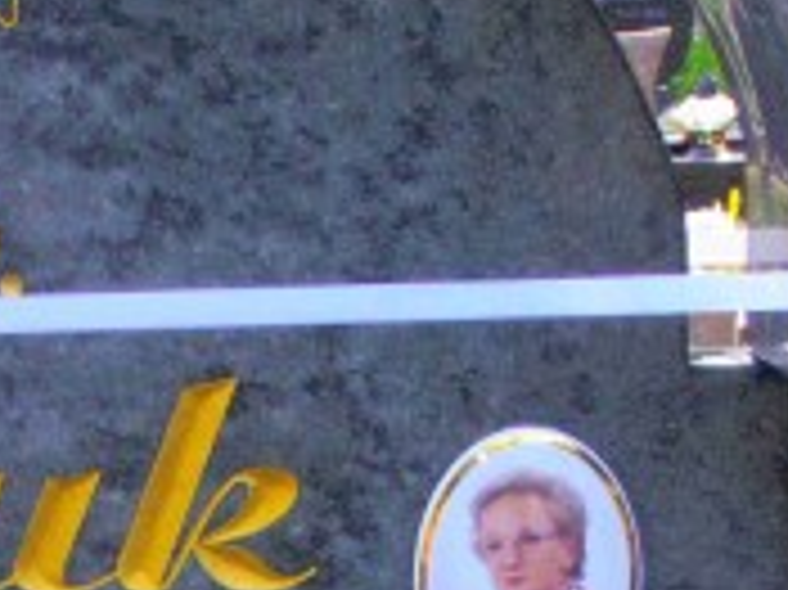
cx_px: -126
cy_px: 973
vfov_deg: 5.8
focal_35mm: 252
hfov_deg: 7.8
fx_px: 5733
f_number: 4.8
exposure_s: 1/50
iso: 125
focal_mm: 12.29
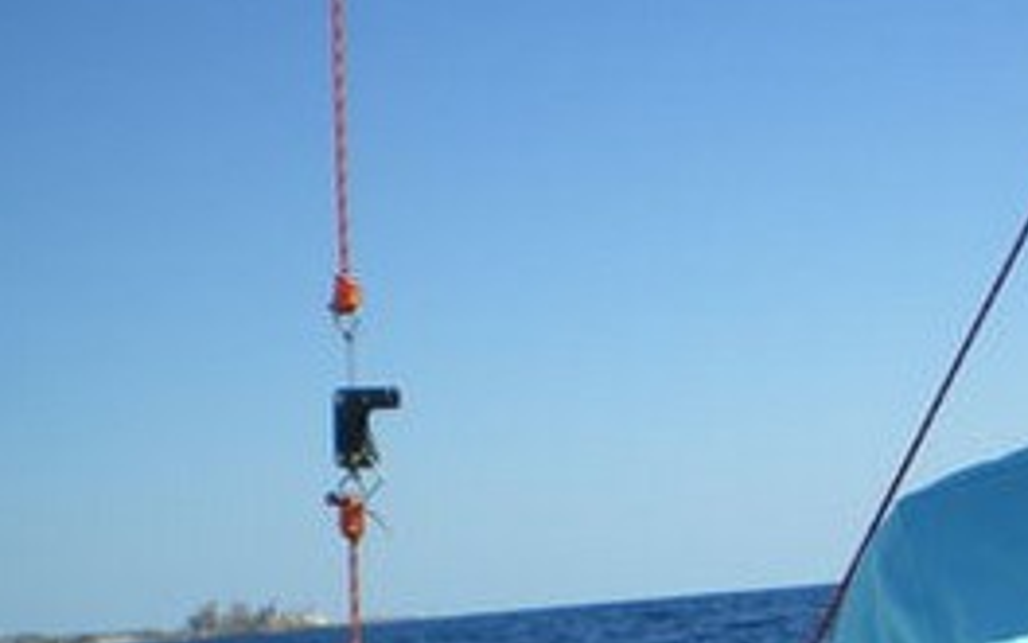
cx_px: 1121
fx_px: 2549
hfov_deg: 21.6
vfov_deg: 14.0
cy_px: 760
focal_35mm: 91
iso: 50
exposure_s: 1/500
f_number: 4.6
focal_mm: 6.3
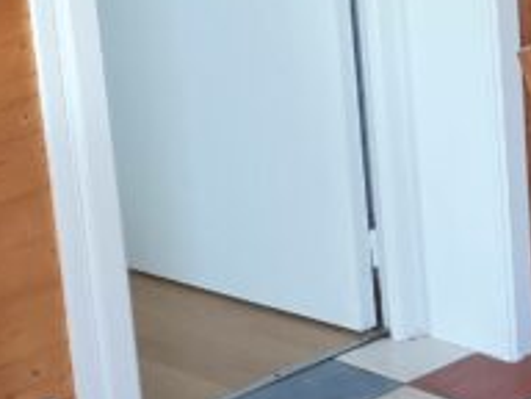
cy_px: -36
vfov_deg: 10.5
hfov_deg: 12.9
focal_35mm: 139
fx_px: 2132
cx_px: 957
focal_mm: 4.3
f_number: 2.4
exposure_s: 1/50
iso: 125
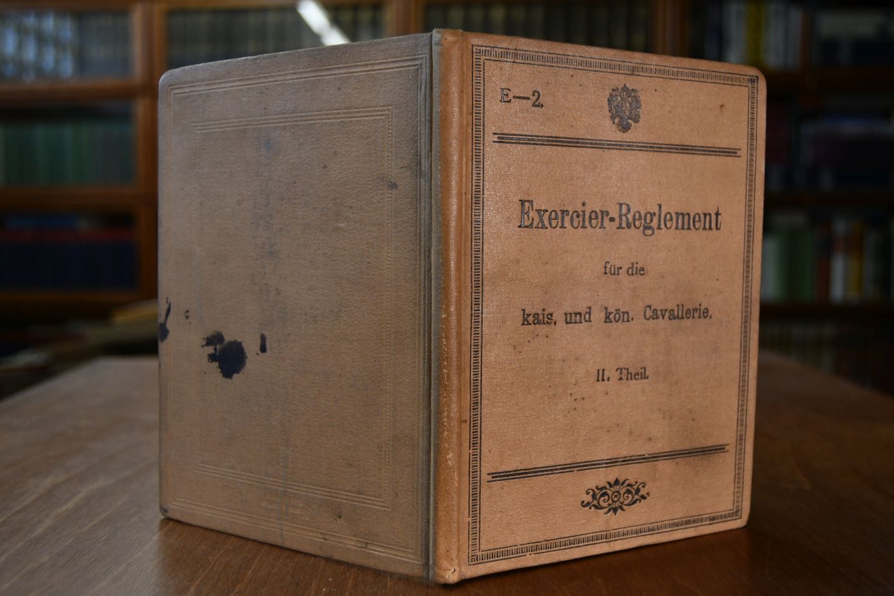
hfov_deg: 55.8
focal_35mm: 34
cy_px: 298
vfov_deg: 38.9
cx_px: 447
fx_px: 844
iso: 800
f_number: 3.8
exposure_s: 1/250
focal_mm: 23
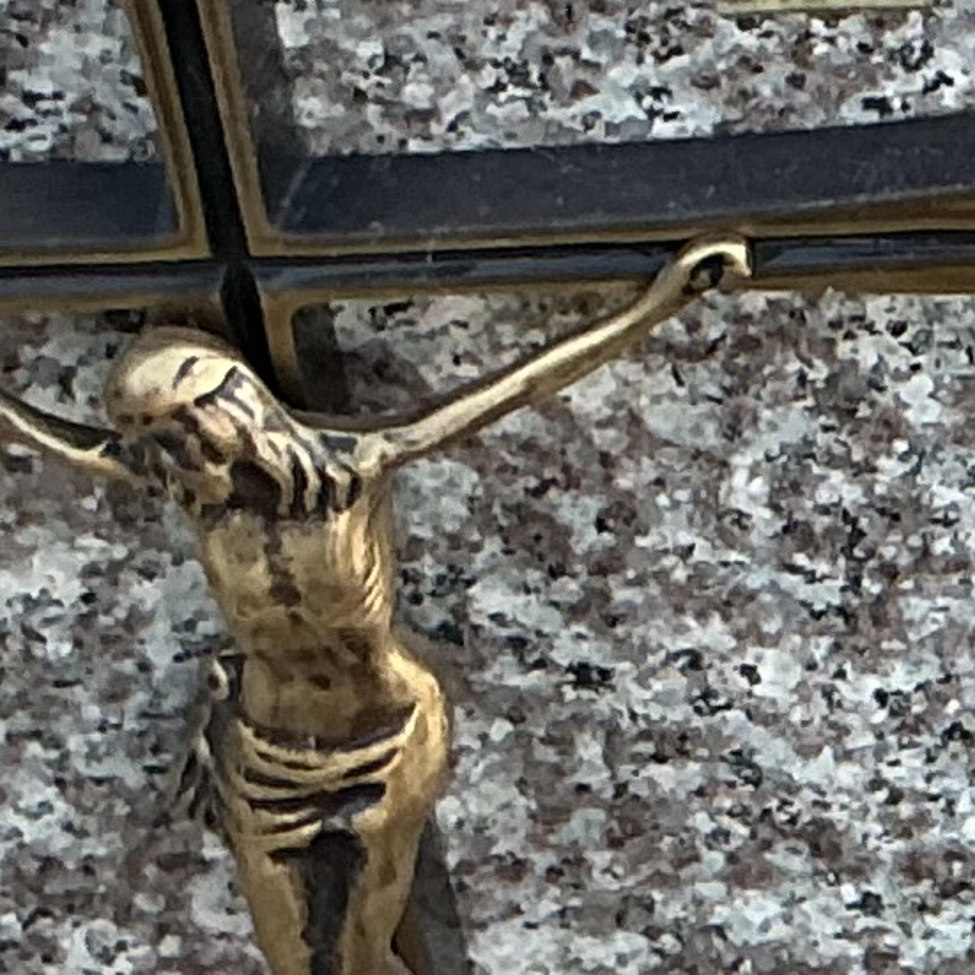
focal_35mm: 181
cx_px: 2507
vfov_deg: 9.6
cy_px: 182
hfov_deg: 8.6
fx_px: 5768
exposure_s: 1/120
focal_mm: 3
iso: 40
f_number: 1.8
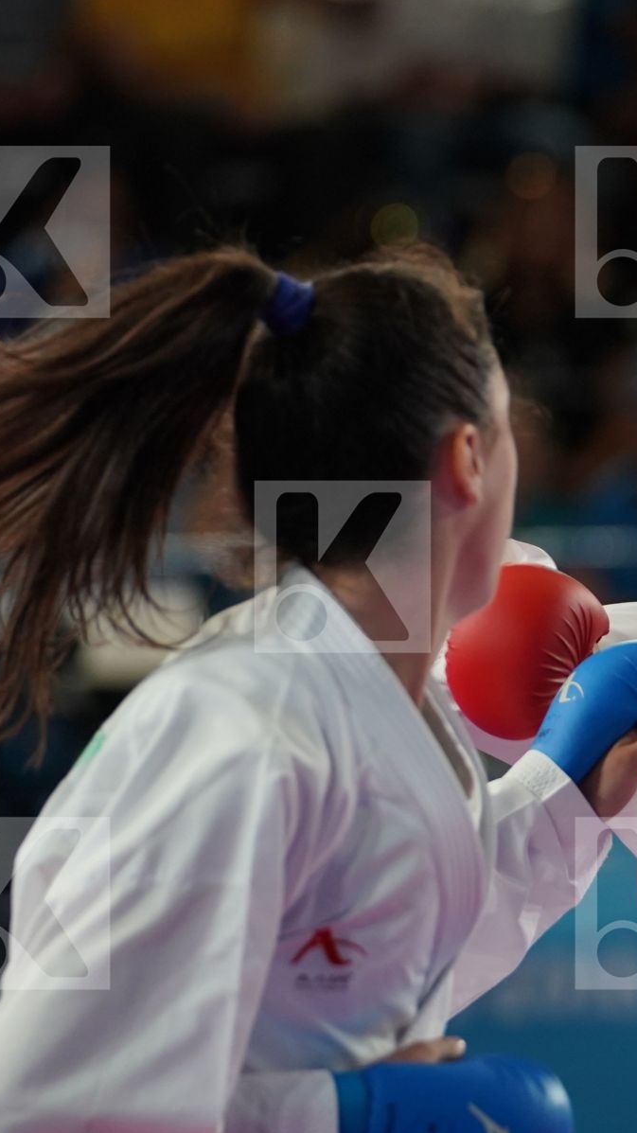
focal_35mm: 389
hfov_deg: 3.1
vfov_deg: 5.6
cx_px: 664
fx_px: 11685
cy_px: 567
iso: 1250
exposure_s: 1/1000
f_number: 2.8
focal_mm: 165
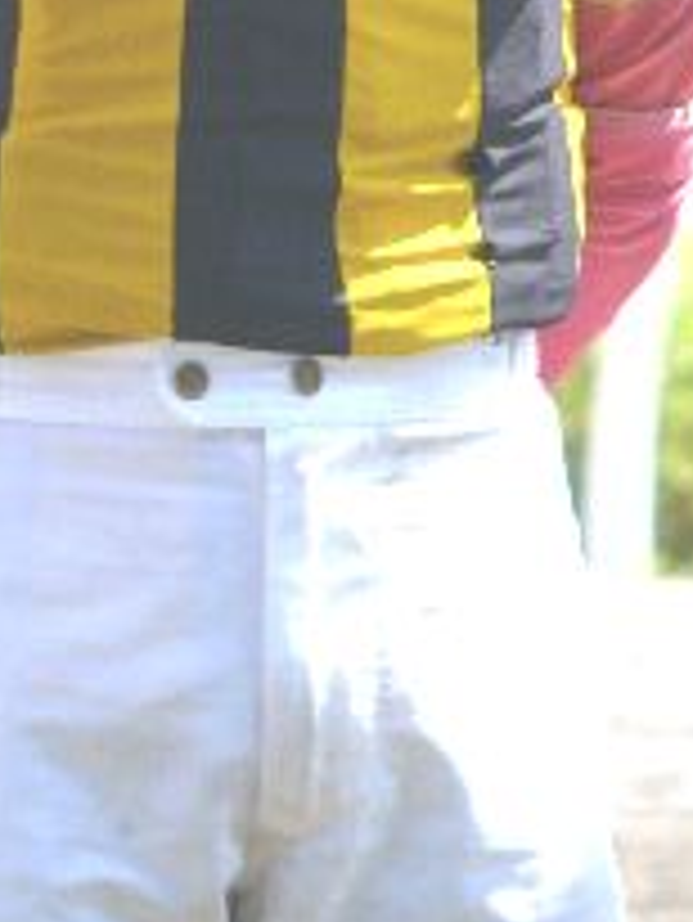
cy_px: -4
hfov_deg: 2.1
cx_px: 176
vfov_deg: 2.7
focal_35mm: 725
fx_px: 19332
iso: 50
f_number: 6.5
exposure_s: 1/500
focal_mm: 38.6
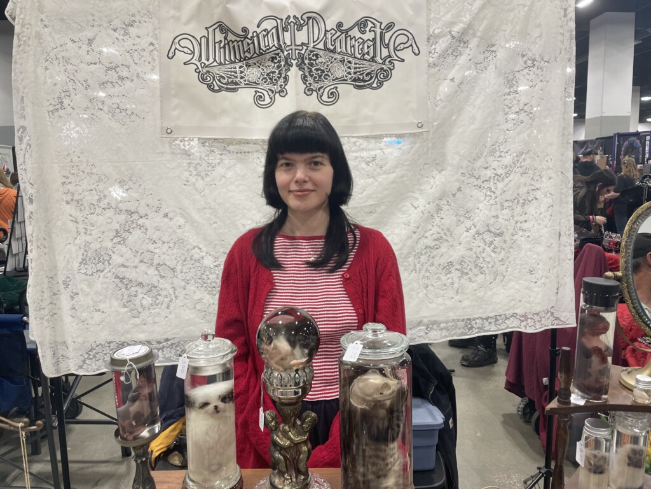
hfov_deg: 67.3
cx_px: 326
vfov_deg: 53.1
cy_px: 244
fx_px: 489
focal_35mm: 26
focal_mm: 4.2
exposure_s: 1/107
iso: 125
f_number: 1.6
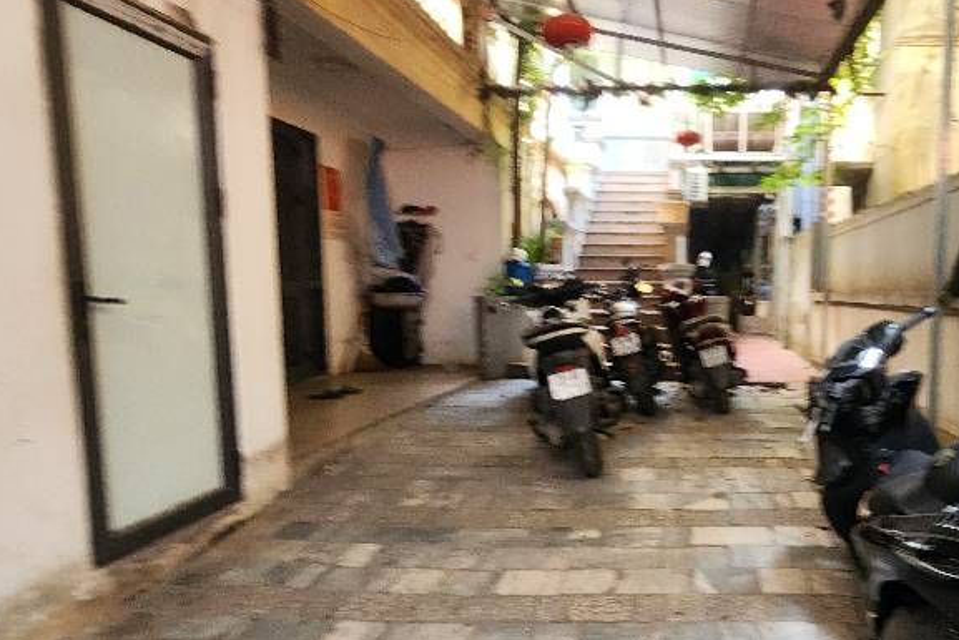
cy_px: 382
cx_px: 681
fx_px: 639
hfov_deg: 70.3
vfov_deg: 52.8
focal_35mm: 24
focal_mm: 2.2
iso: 250
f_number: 2.2
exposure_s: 1/50.3
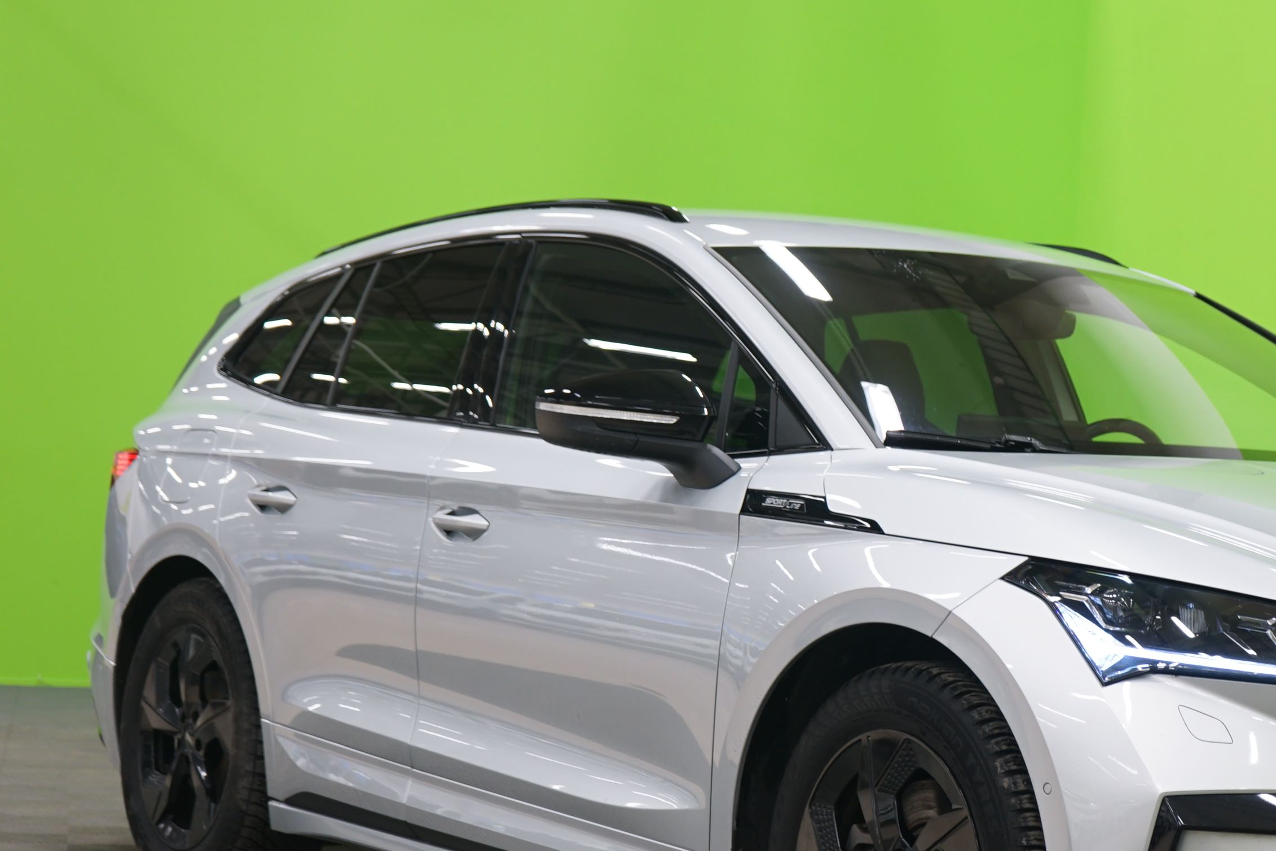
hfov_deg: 23.1
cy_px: 563
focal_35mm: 87
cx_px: 1001
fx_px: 3083
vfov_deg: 15.7
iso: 400
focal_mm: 50
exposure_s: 1/8
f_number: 4.5
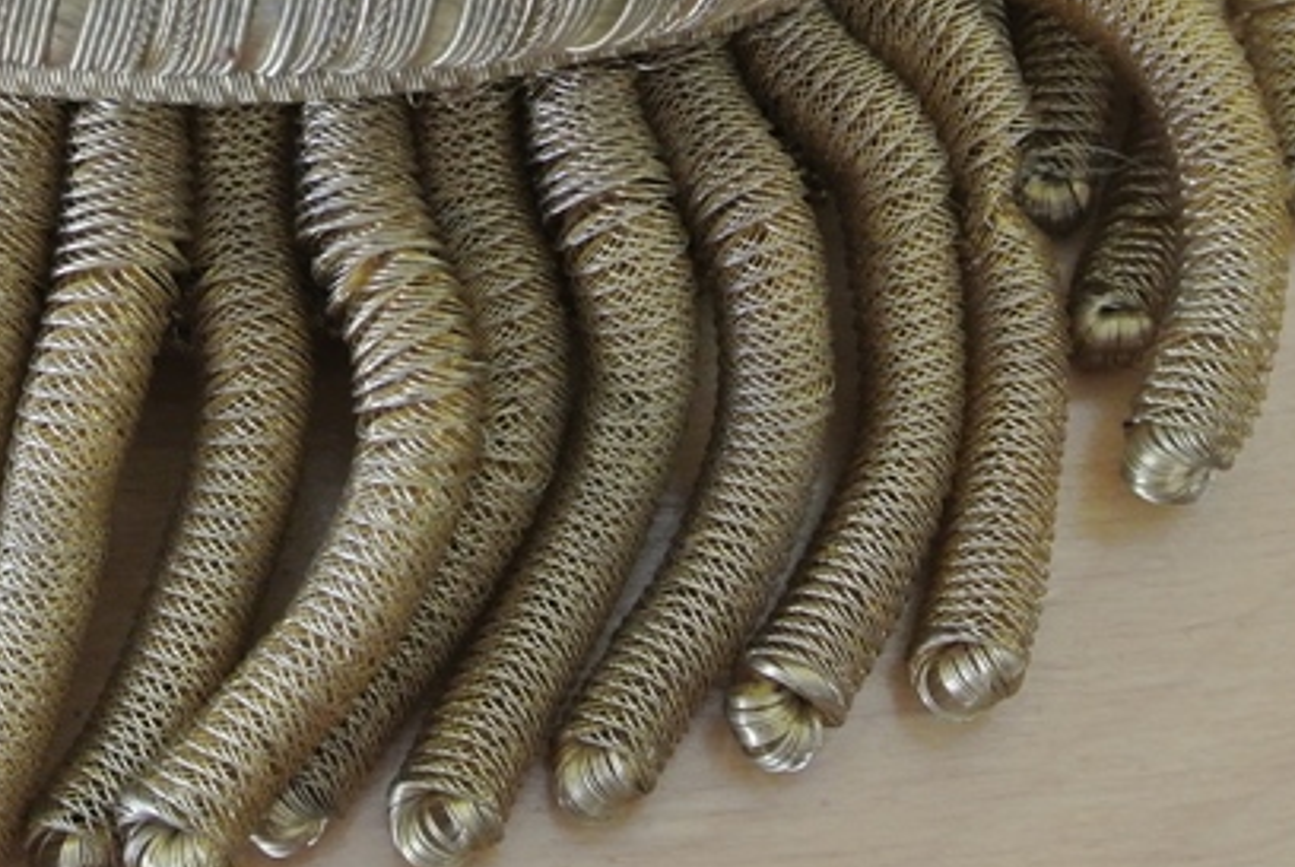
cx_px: 232
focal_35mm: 71
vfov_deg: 19.1
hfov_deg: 27.8
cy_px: 237
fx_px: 2557
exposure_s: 1/60
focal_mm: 11
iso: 720
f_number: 3.5
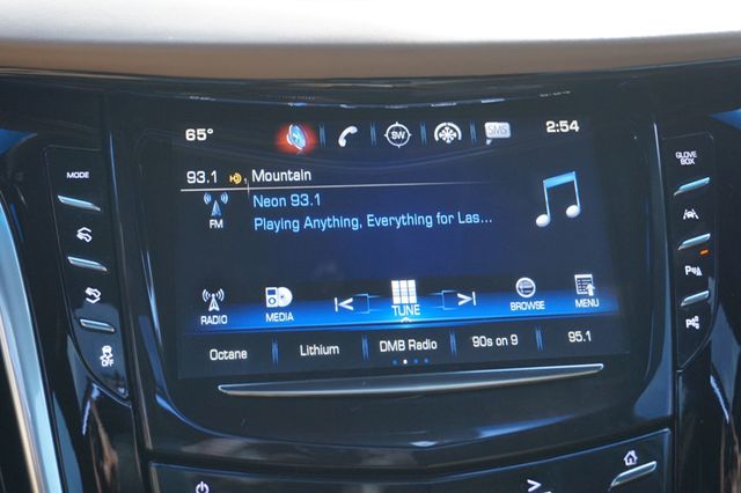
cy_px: 246
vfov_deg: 27.2
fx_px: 1018
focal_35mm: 50
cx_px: 370
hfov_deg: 40.0
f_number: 5
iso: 500
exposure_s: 1/60
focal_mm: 33
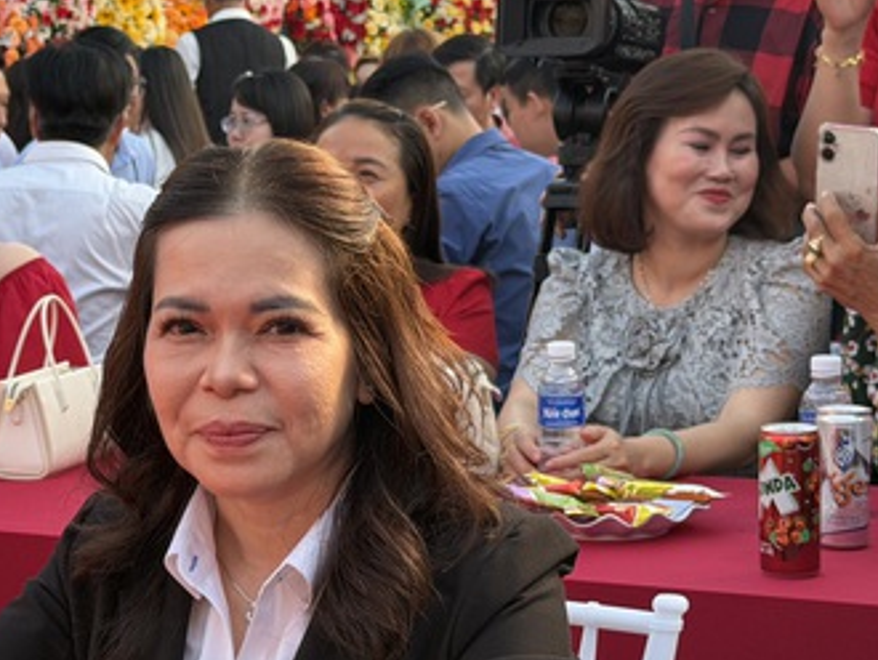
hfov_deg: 20.9
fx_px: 2361
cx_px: 229
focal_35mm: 93
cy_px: 426
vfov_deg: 15.9
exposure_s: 1/147
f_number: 1.78
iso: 80
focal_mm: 6.76
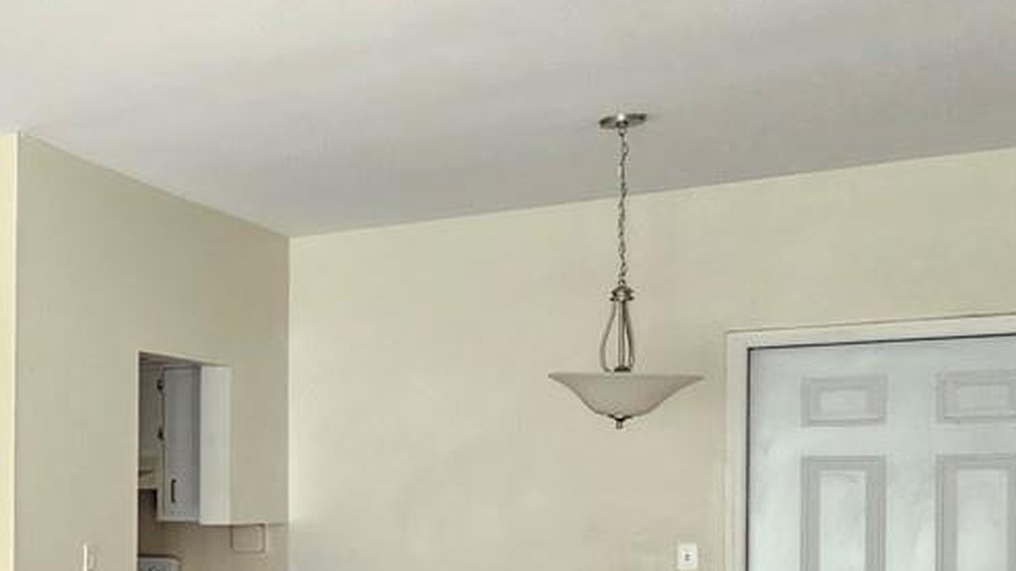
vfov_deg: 25.4
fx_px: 1239
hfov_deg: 30.4
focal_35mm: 46
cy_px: 482
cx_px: -425
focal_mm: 2.2
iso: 160
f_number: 2.2
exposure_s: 1/60
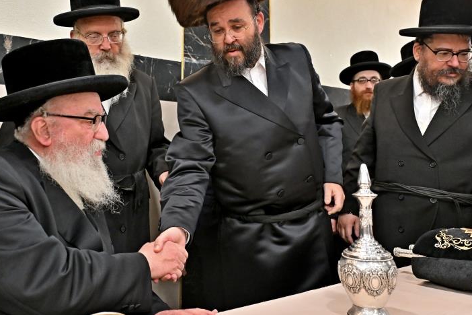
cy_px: 110
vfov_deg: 37.5
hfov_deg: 54.4
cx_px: 217
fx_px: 459
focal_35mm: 35
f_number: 4
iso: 1000
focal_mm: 24
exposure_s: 1/200
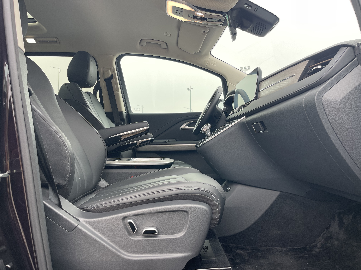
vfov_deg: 54.9
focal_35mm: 25
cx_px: 180
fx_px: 261
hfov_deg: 69.4
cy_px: 135
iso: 40
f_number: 1.6
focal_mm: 5.1
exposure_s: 1/121
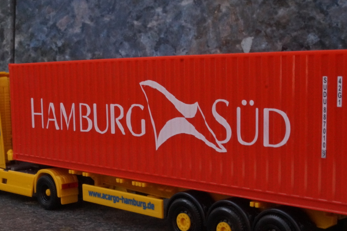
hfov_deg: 29.7
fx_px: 655
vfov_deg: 19.9
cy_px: 161
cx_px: 189
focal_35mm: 68
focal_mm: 26
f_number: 25
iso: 1600
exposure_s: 1/60
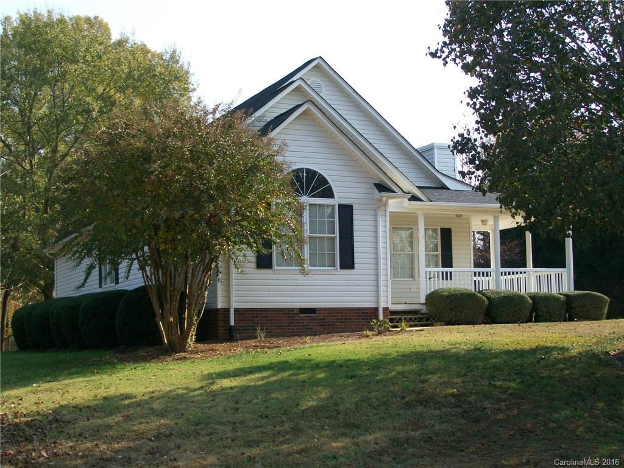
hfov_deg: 34.3
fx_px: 1009
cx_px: 312
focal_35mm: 56
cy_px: 234
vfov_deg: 26.1
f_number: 3.3
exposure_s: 1/400
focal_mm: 9.4
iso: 64
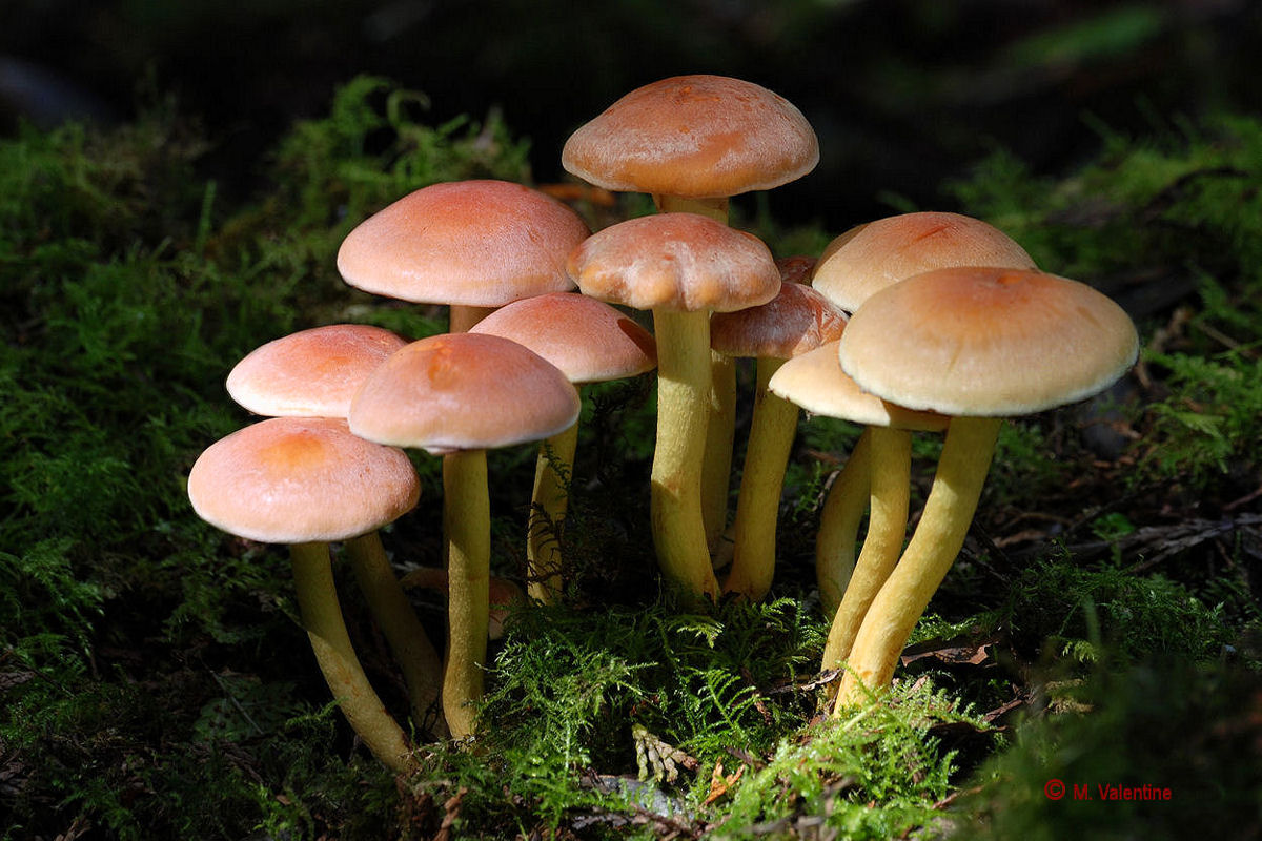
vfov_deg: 3.7
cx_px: 631
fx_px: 13145
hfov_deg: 5.5
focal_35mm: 375
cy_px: 420
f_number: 8
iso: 200
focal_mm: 250
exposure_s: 1/50
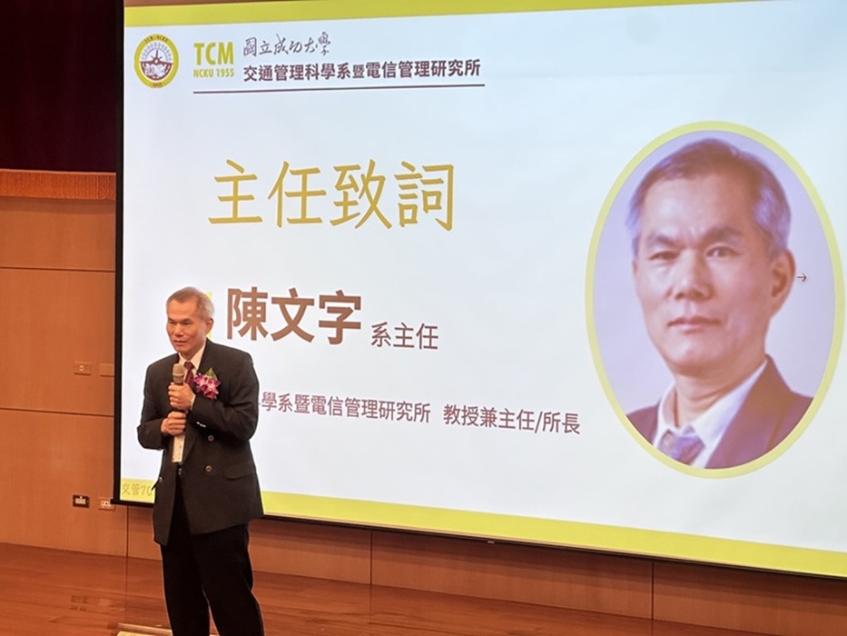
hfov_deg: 25.3
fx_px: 1884
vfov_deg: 19.1
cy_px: 318
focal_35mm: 77
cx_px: 424
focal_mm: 9
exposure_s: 1/60
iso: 125
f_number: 2.8
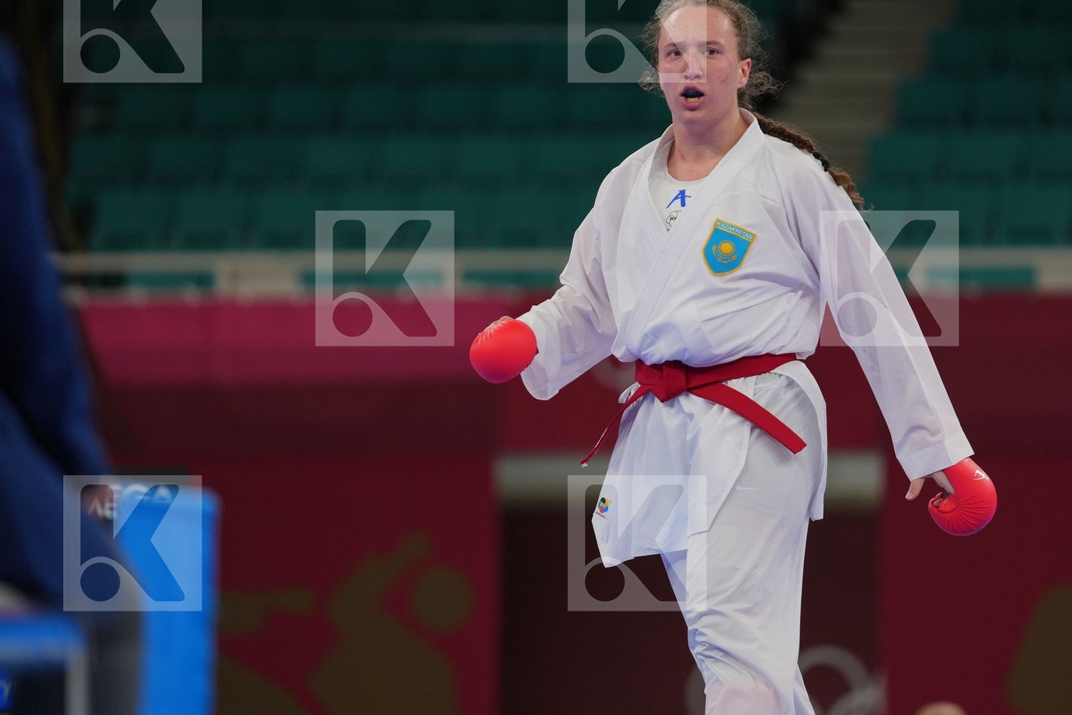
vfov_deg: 5.5
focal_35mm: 250
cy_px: 279
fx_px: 7444
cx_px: 637
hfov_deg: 8.2
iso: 500
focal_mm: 200
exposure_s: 1/1000
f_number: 2.8
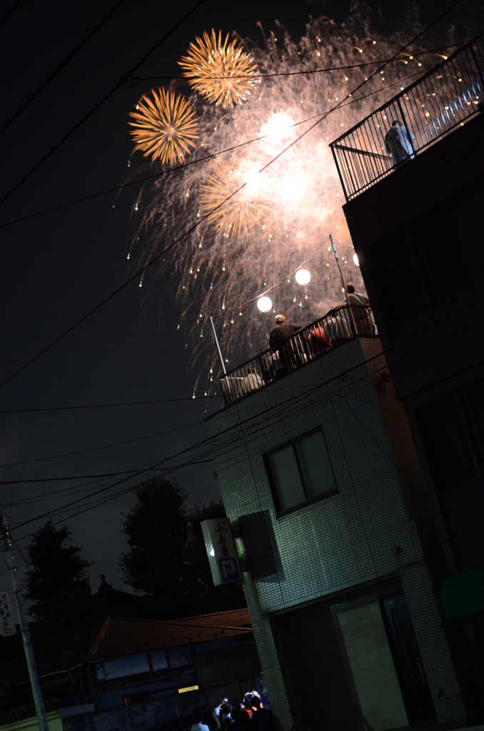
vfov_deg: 37.9
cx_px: 242
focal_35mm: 52
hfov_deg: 25.6
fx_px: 1064
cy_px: 366
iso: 1800
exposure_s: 1/50
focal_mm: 35
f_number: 1.8
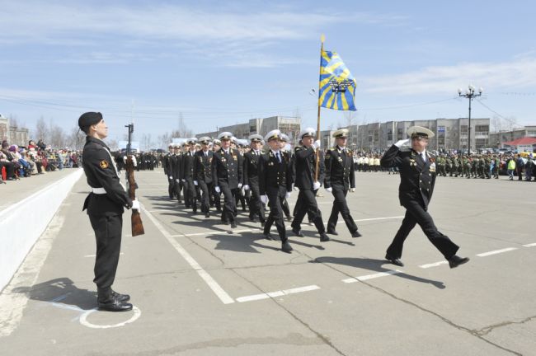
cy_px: 178
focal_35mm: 24
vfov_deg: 53.0
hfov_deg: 73.8
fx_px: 357
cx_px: 268
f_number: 13
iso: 800
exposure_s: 1/1000
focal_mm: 24
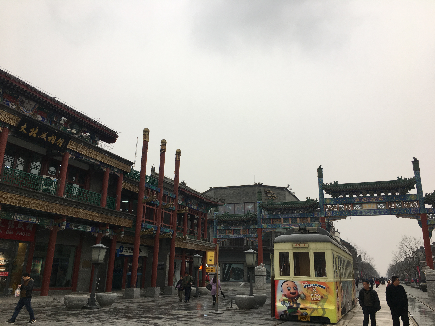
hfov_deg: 61.7
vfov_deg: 48.2
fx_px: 364
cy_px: 163
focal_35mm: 29
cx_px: 218
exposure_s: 1/100
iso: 32
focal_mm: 4.15
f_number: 2.2
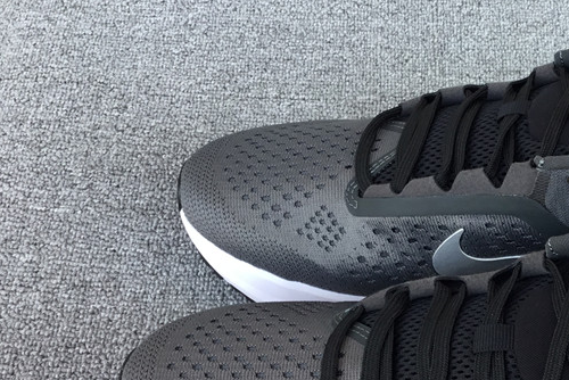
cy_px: 301
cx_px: 487
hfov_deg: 33.1
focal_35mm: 58
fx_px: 917
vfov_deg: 23.1
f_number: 2.4
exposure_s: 1/100
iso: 40
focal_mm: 3.3
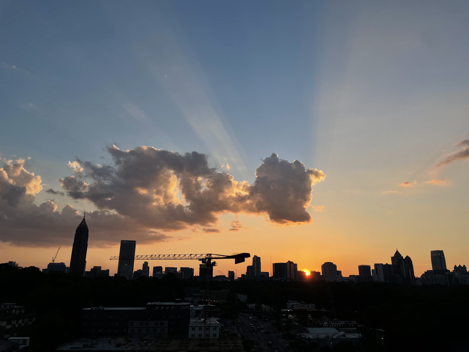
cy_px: 176
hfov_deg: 67.3
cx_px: 234
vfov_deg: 53.1
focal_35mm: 26
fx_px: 352
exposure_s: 1/1366
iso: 32
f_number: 1.6
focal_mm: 4.2
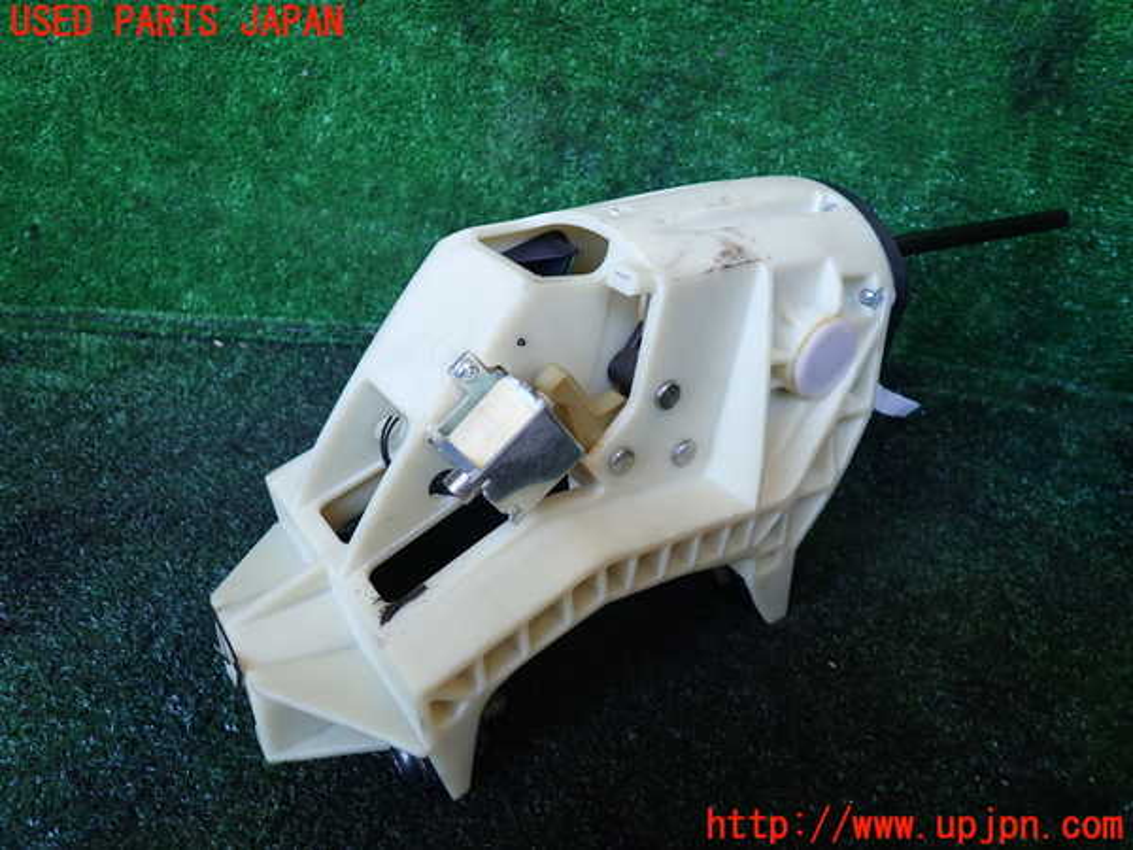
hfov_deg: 69.4
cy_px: 425
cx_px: 566
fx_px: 818
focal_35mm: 25
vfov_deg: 54.9
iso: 160
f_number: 2
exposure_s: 1/60
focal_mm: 4.5
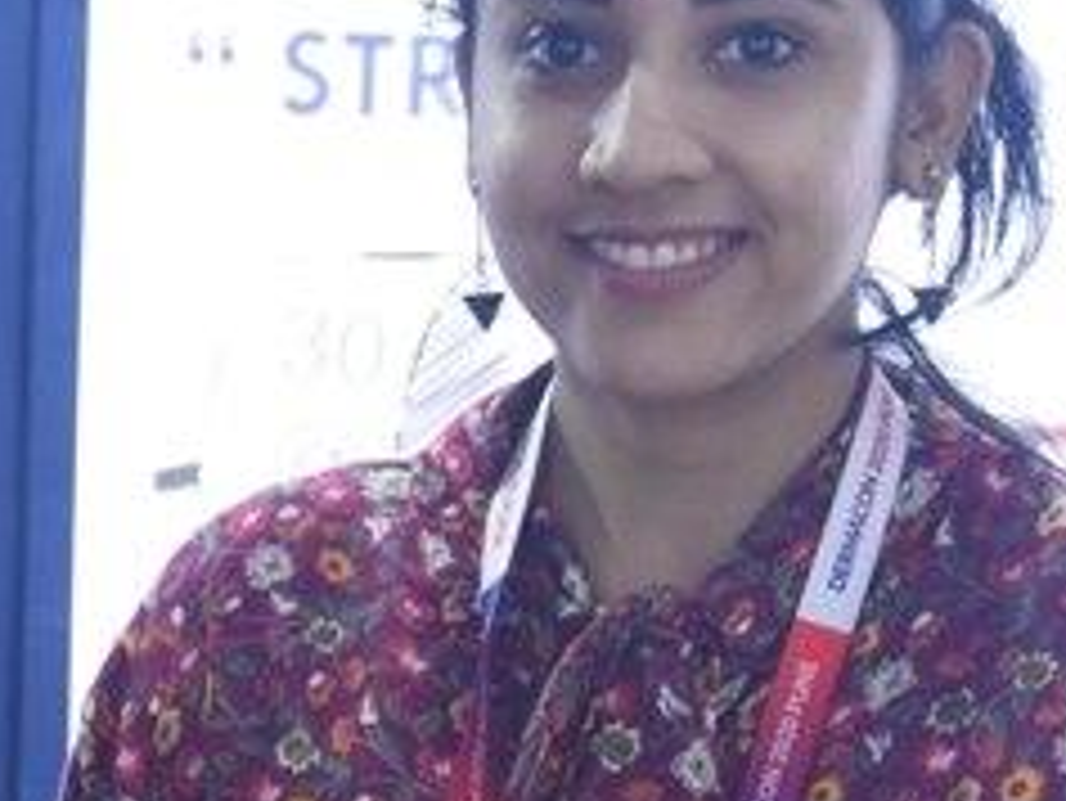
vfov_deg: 6.3
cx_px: -157
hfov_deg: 8.3
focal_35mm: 237
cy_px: 565
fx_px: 7302
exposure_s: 1/80
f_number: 4.5
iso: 800
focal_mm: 38
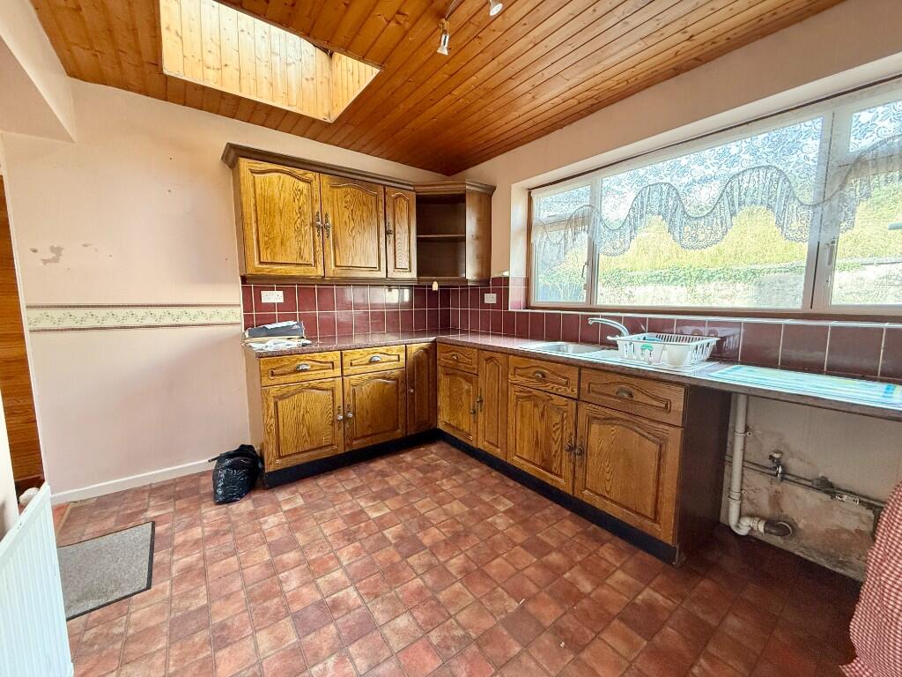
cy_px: 338
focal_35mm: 14
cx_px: 451
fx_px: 365
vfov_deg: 85.7
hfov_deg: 102.1
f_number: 2.2
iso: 320
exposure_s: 1/99
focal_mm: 2.22
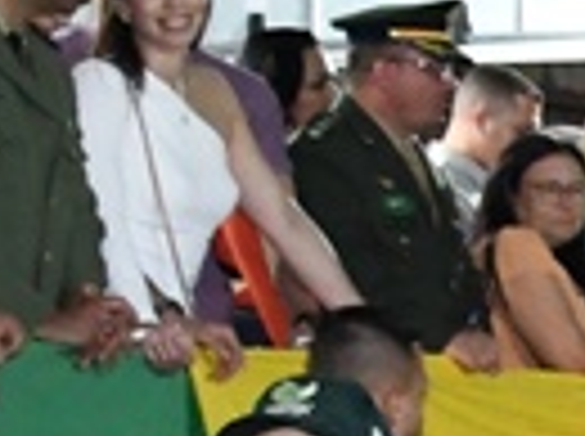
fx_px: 5128
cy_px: 870
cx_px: 1818
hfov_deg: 6.0
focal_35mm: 304
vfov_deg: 4.8
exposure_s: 1/80
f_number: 5
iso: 8000
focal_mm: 27
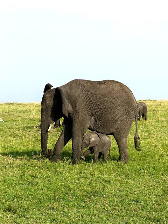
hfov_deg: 12.3
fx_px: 777
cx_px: 84
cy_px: 112
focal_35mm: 120
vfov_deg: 16.4
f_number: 2.8
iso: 64
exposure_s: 1/1613
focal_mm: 15.66
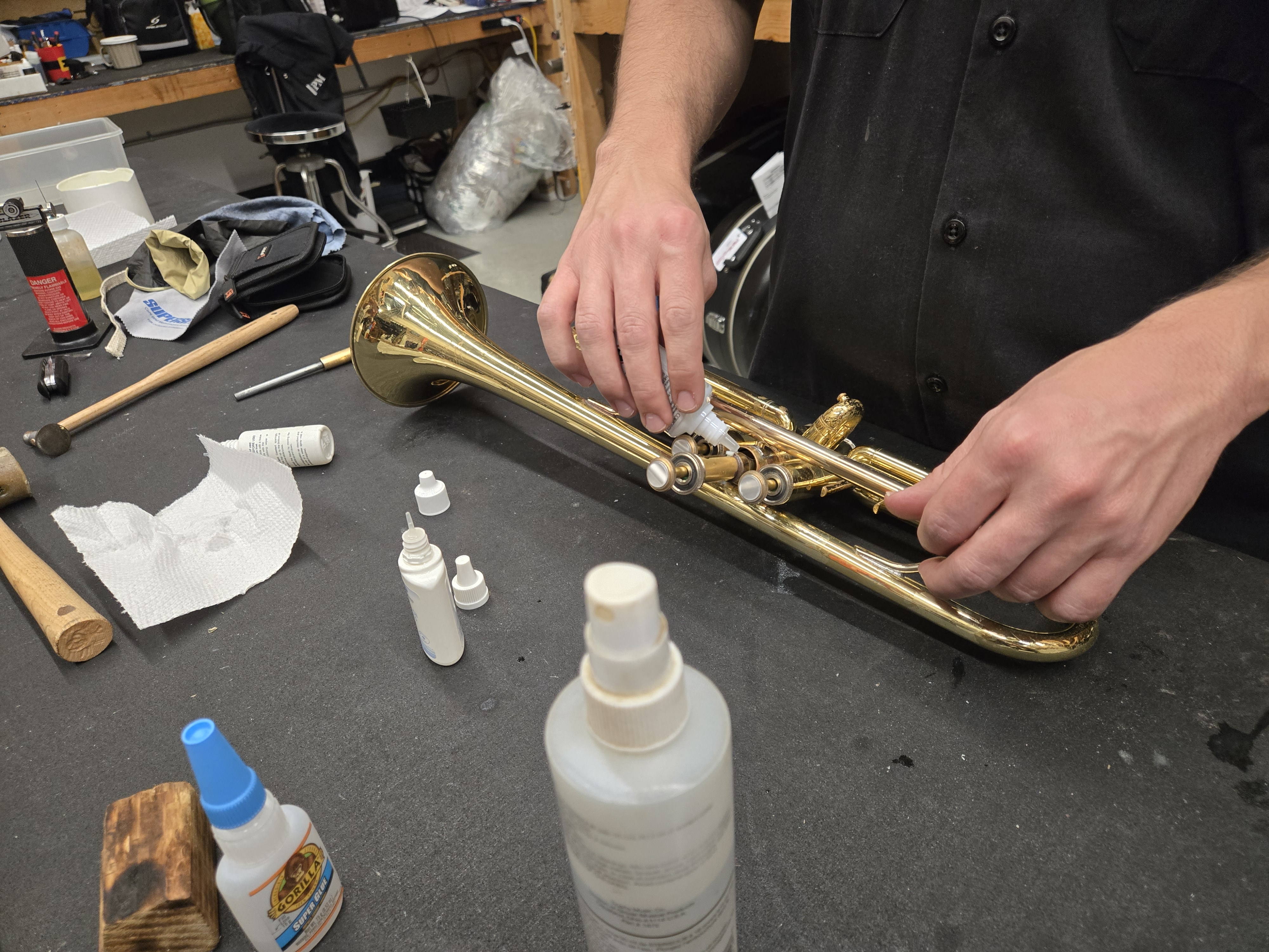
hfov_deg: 73.9
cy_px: 476
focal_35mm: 23
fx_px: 843
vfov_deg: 58.9
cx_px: 634
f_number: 1.8
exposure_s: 1/120
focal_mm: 5.4
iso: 400
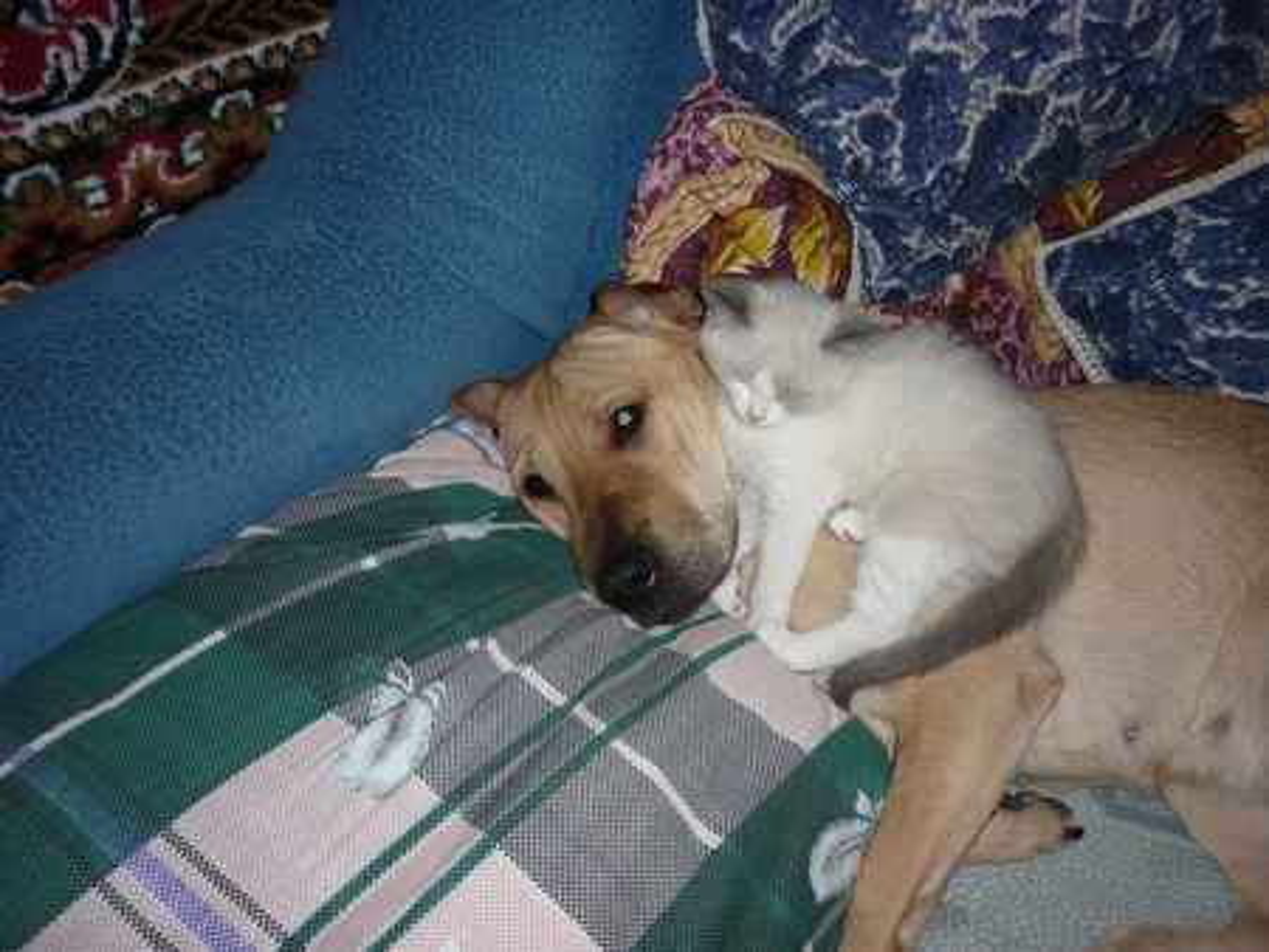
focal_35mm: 33
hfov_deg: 55.3
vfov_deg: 43.0
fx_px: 1210
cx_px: 634
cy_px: 476
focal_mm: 5.5
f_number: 2.8
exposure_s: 1/30
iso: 100
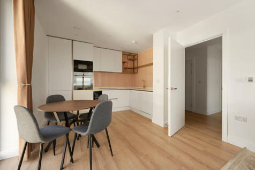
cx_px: 128
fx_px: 103
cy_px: 85
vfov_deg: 79.2
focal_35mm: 14
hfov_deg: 102.3
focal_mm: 14.5
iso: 250
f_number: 8
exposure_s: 1/25
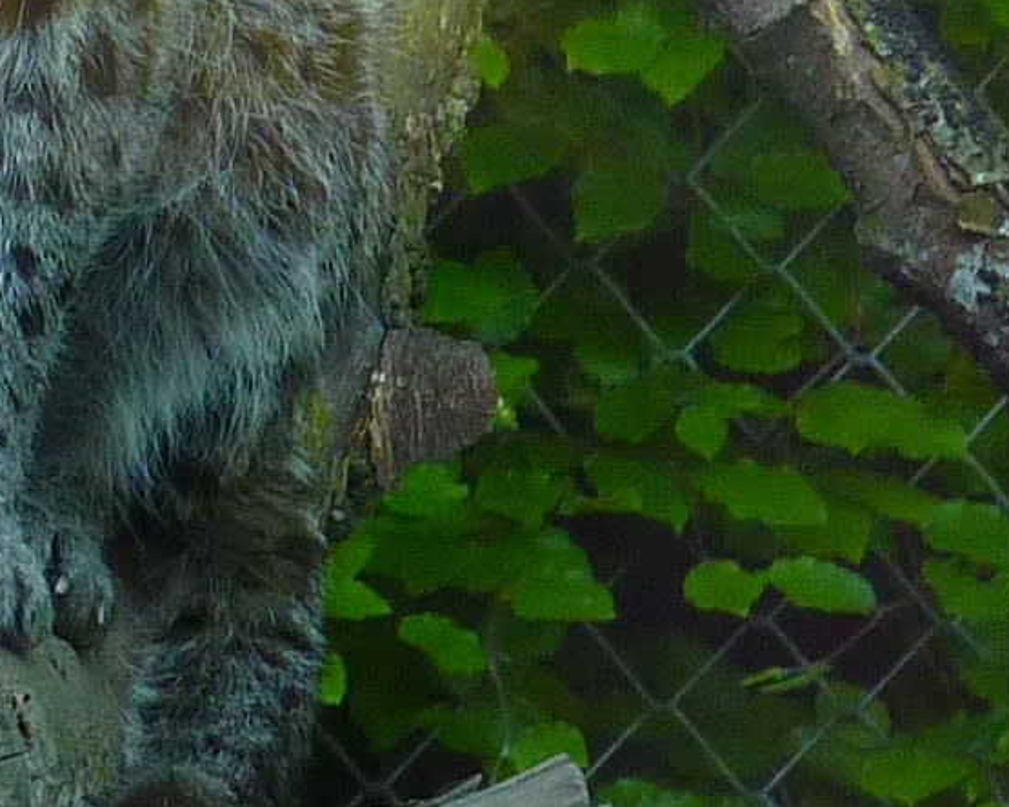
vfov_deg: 2.2
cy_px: -251
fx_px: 20754
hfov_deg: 2.8
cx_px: -100
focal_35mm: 695
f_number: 4.5
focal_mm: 22.5
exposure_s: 1/50
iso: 200
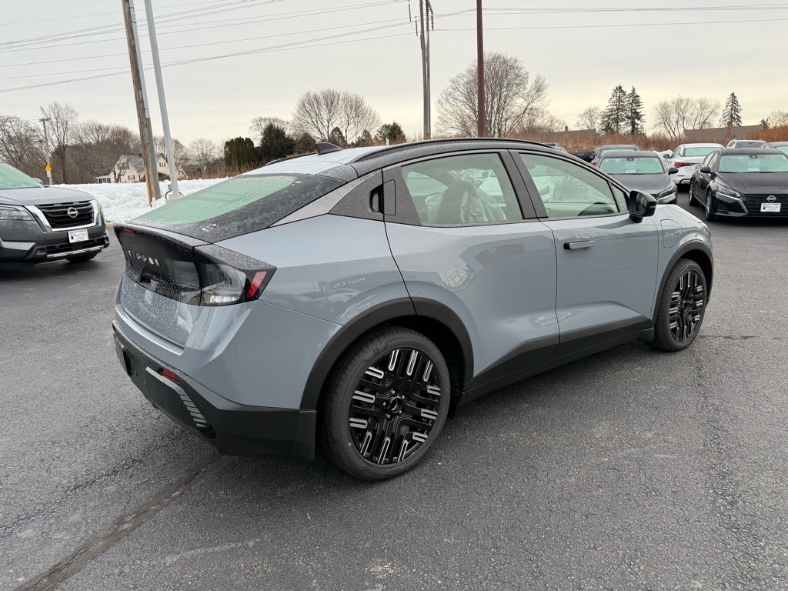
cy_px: 296
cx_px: 394
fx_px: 546
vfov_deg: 56.8
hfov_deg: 71.6
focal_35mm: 24
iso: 100
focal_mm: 6.76
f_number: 1.78
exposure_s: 1/280
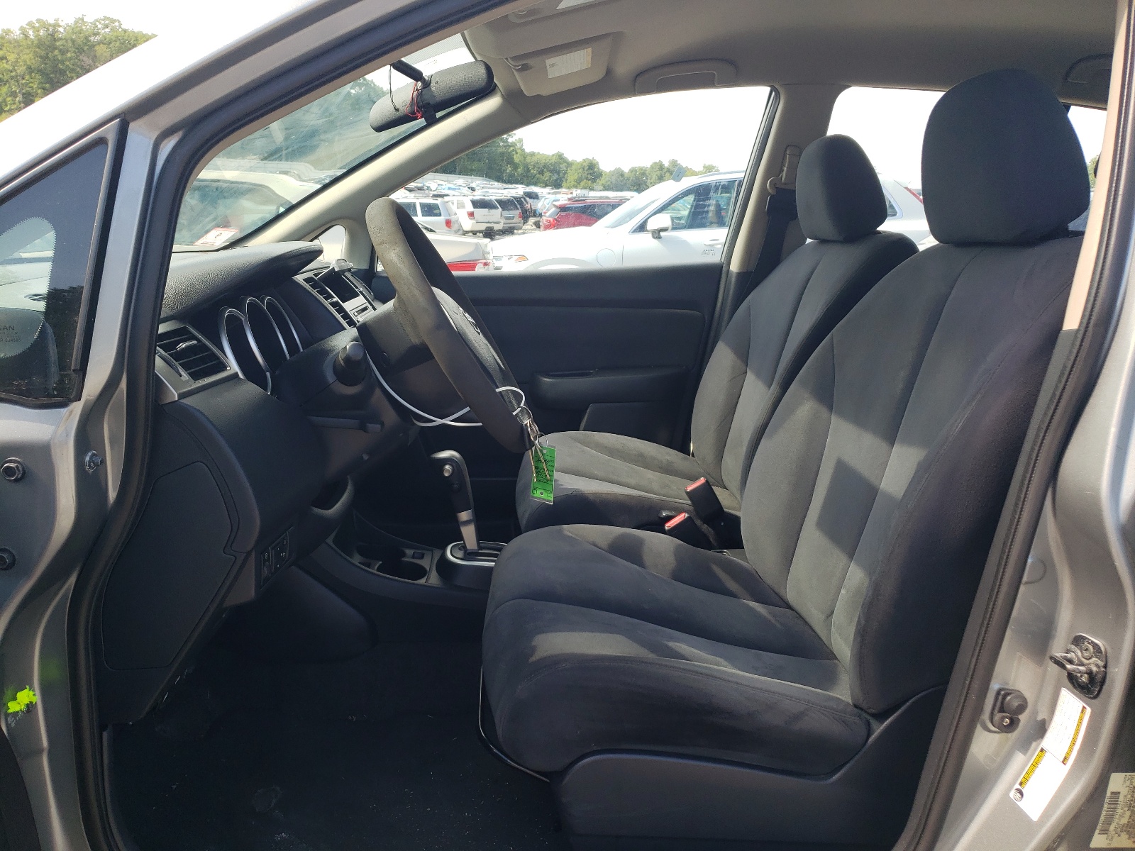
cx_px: 568
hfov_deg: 67.3
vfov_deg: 53.1
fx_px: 852
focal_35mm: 26
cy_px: 426
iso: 50
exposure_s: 1/556
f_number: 1.5
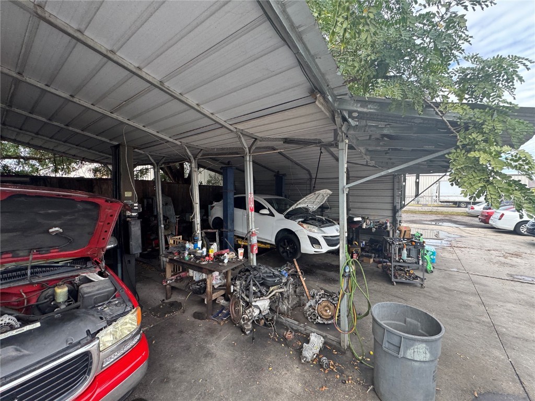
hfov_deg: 102.1
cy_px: 200
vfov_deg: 85.7
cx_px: 268
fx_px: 216
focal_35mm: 14
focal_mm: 2.22
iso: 40
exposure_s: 1/102
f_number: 2.2
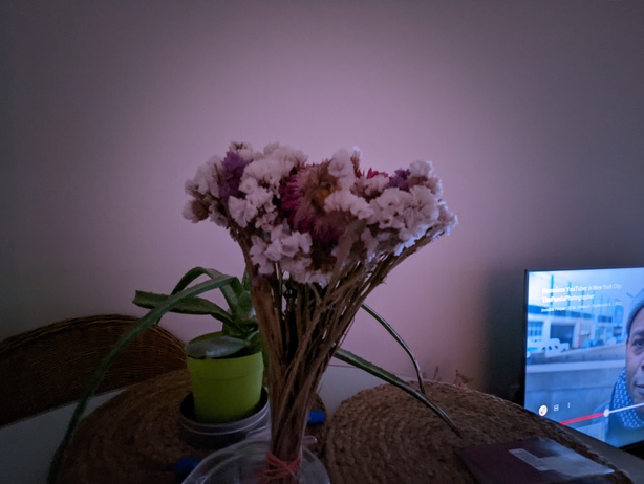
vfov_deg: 78.2
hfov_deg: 94.4
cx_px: 322
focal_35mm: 16
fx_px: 298
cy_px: 242
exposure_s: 1/1.17
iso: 136
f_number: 2.2
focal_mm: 2.35
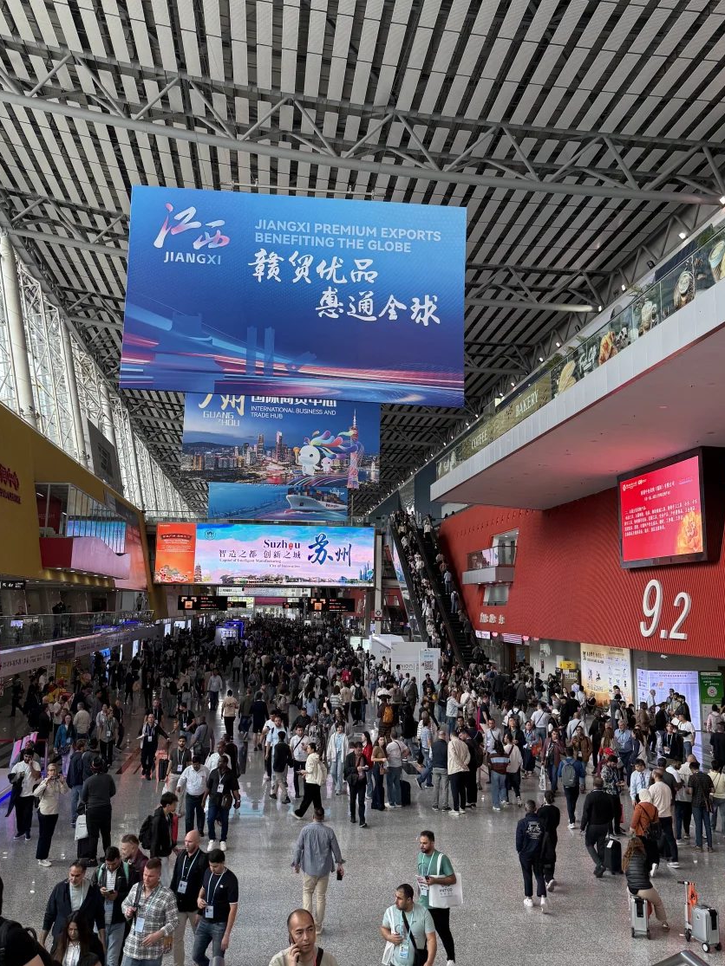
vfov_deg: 58.3
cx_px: 341
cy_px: 457
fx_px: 866
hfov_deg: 45.4
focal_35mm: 31
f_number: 1.78
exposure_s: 1/229
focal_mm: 6.76
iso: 100
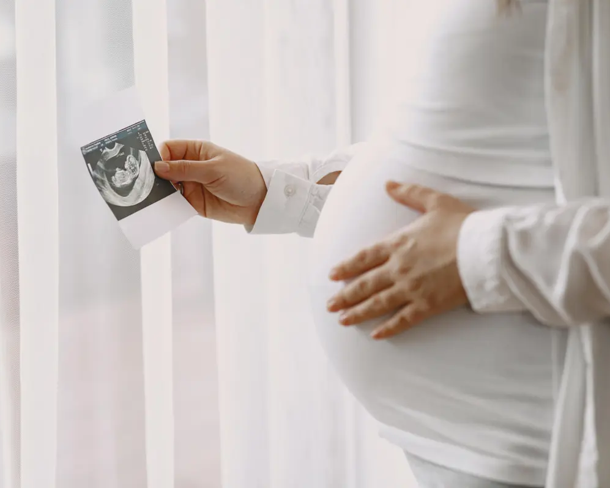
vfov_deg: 16.0
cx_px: 294
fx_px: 1733
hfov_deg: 20.0
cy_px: 244
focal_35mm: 96
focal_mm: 85
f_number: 2.8
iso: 320
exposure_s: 1/320
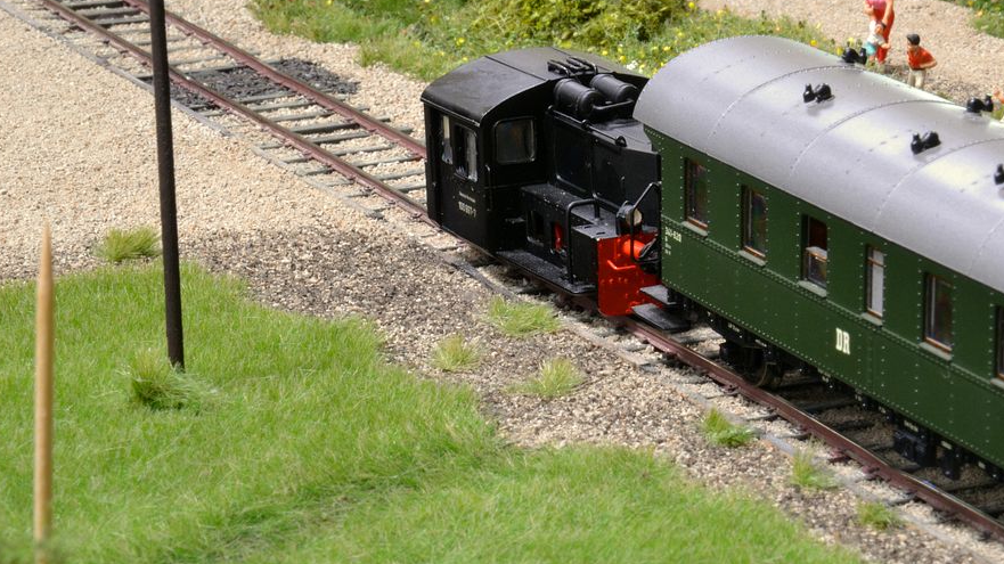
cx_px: 553
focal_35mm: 179
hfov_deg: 12.0
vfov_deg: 6.8
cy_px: 280
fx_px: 4764
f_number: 36
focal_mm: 98
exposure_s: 8
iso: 400
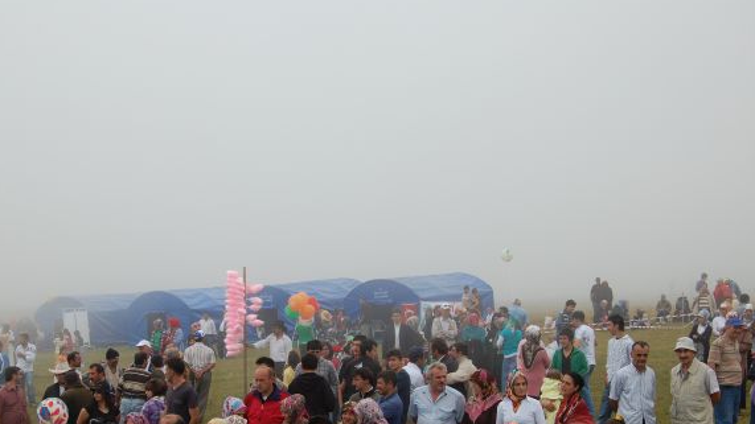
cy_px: 273
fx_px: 1233
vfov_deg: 19.5
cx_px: 333
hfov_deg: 34.0
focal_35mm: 62
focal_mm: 35
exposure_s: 1/320
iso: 200
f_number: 9
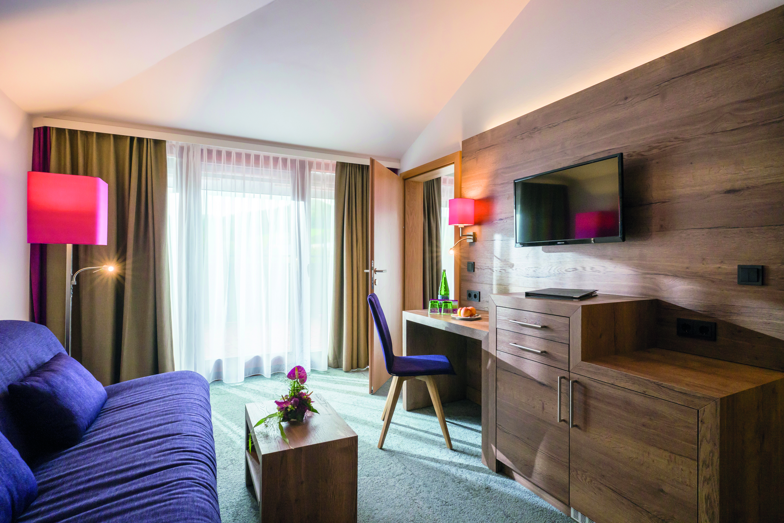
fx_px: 392
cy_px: 262
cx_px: 392
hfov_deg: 90.0
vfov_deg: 67.4
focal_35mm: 18
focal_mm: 18
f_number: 6.8
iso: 400
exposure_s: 1/100
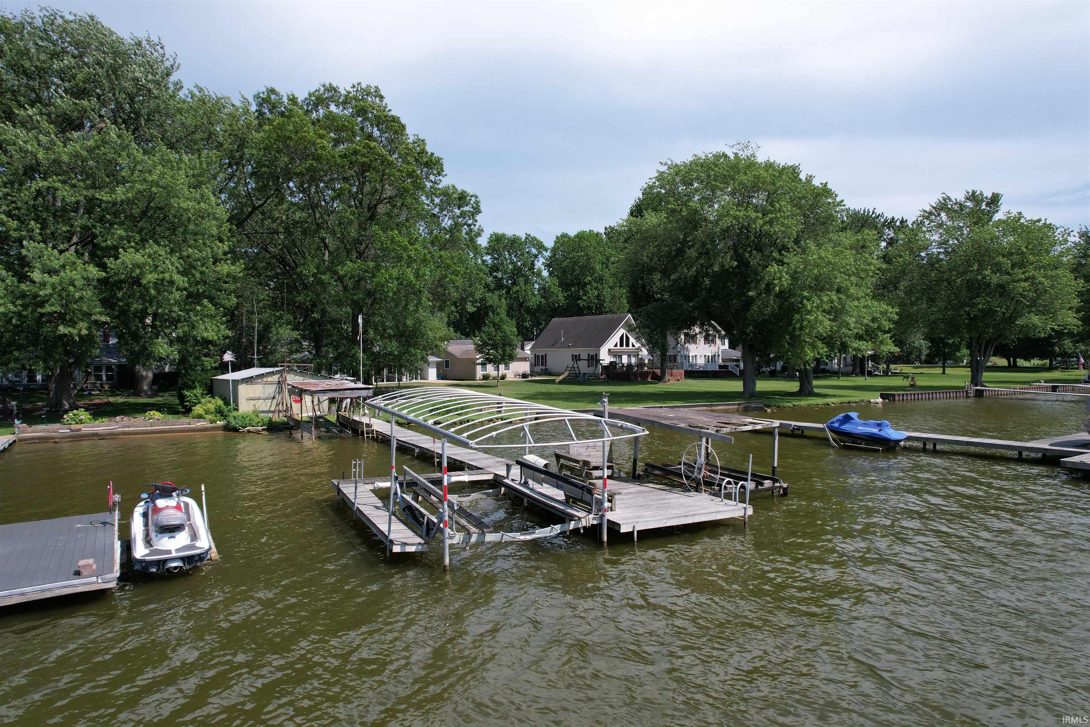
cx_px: 545
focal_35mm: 22
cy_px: 364
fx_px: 666
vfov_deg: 57.2
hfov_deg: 78.6
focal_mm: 8.38
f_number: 2.8
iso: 100
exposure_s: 1/2000
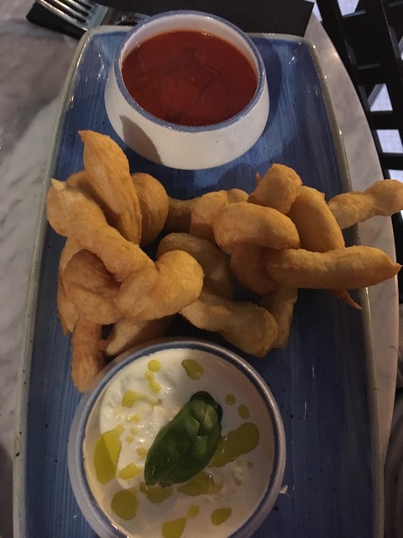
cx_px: 202
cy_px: 269
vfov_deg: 61.7
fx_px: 450
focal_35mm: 29
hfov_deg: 48.2
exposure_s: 1/17
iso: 500
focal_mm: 4.15
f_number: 2.2
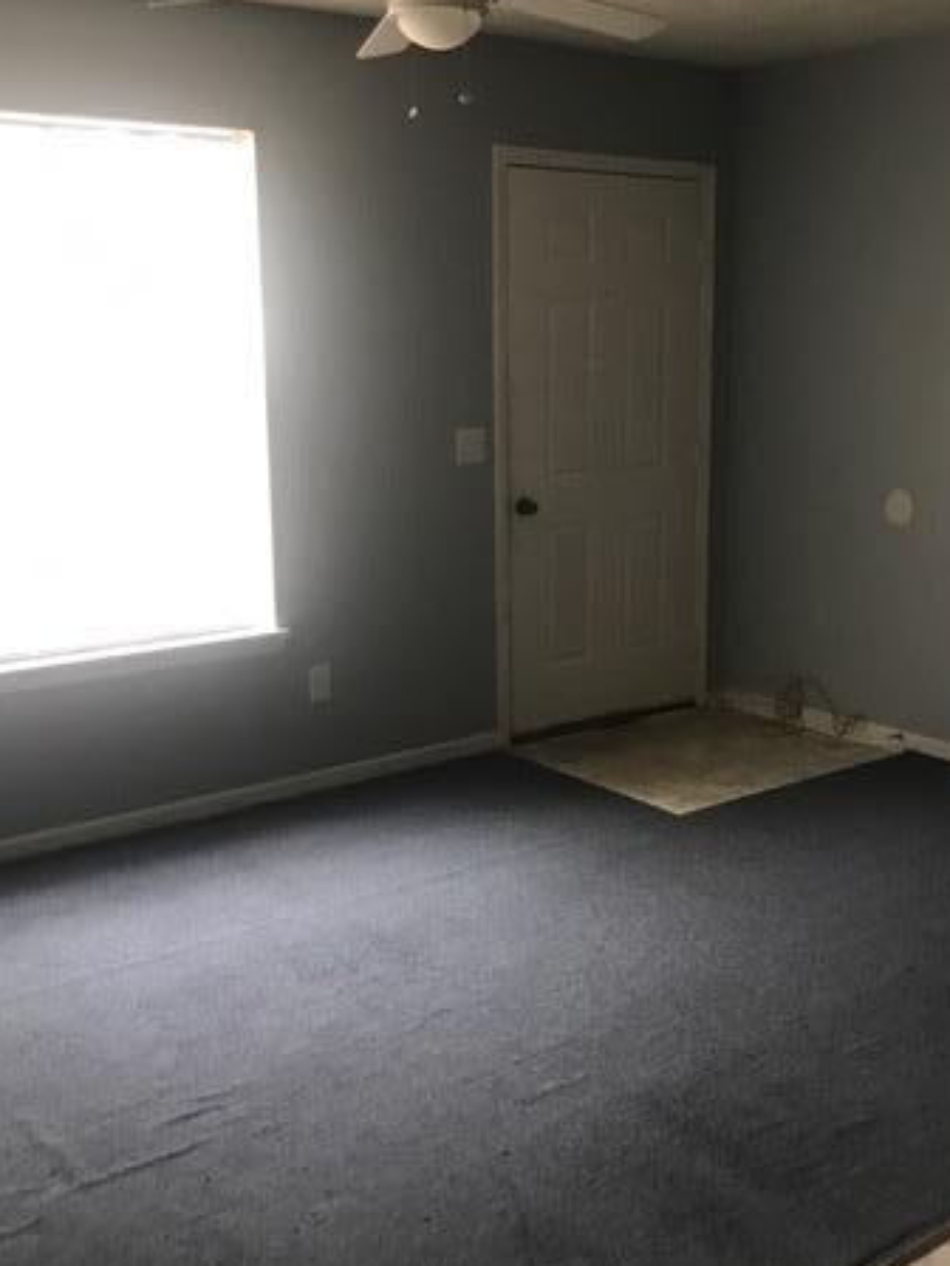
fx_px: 1464
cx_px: 537
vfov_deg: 46.8
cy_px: 625
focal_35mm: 40
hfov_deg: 35.9
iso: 64
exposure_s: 1/15
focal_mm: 3.99
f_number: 1.8
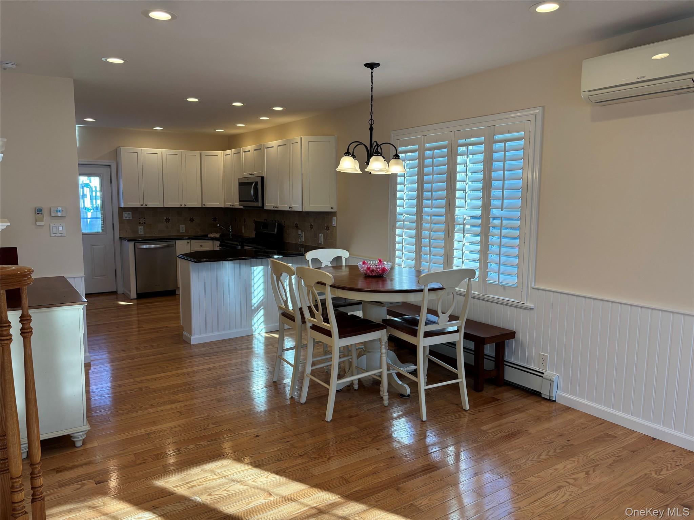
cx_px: 347
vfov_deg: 53.1
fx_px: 521
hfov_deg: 67.3
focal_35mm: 26
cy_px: 260
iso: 50
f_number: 1.6
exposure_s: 1/165
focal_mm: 5.96
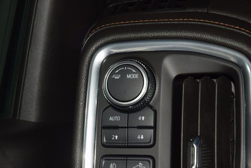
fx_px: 732
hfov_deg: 19.5
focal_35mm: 105
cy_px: 84
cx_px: 126
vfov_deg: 13.0
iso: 100
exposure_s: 1/125
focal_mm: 70
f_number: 8
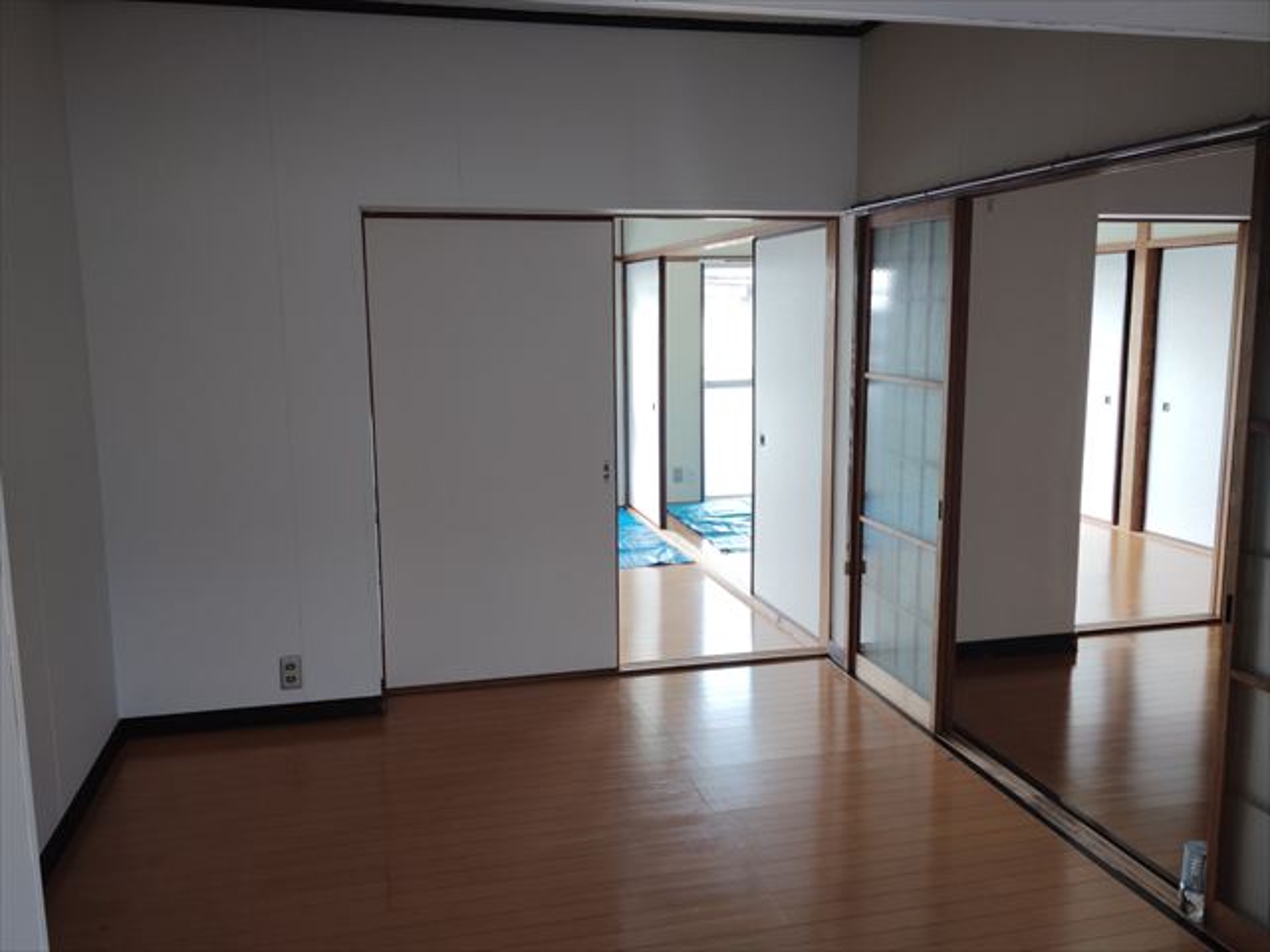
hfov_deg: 61.7
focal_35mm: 29
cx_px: 635
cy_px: 476
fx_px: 1064
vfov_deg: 48.2
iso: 64
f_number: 1.8
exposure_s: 1/50
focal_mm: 4.25
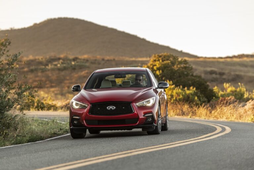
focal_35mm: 155
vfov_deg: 8.9
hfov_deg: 13.2
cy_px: 85
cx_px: 127
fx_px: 1094
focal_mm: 155
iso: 400
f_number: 4
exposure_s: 1/250
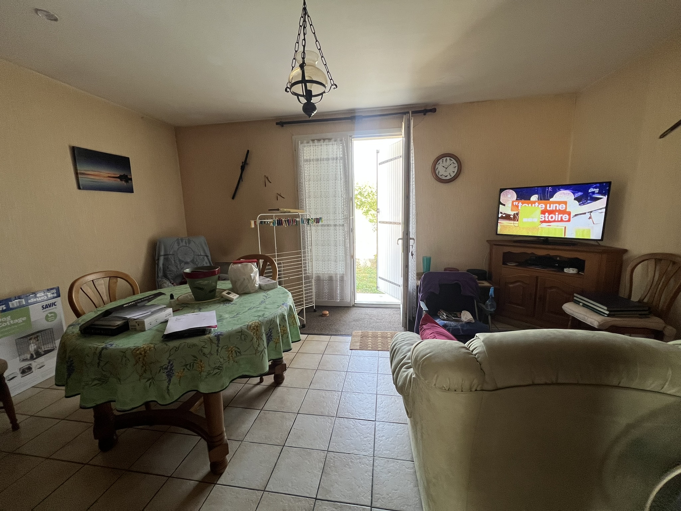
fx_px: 256
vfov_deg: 89.9
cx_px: 340
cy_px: 256
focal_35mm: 13
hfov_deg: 106.2
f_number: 1.8
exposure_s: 1/100
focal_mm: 1.57
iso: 125
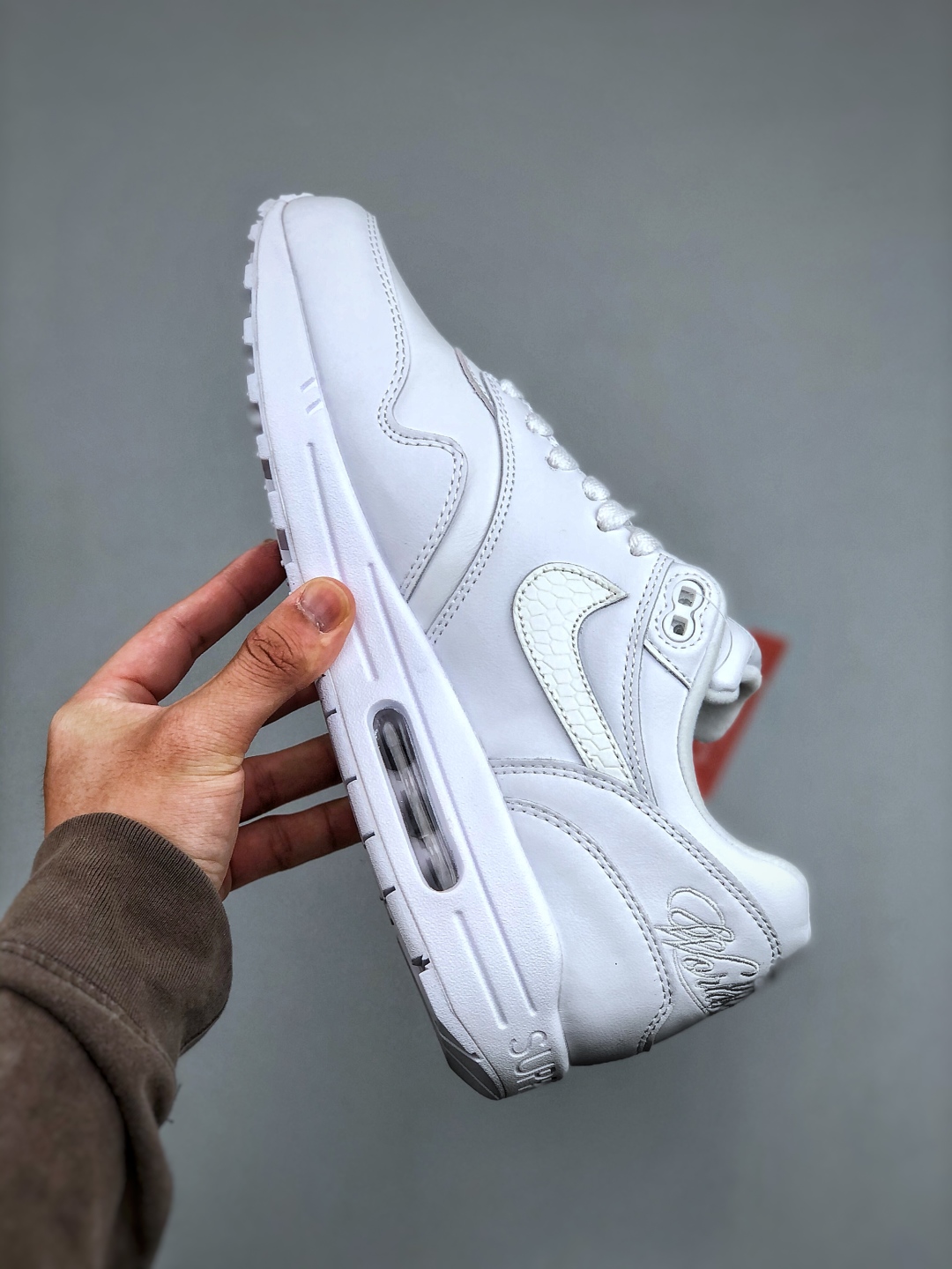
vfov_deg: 33.8
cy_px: 634
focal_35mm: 57
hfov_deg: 25.7
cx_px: 476
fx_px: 2090
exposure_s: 1/100
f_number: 2.8
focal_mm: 6.6
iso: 25
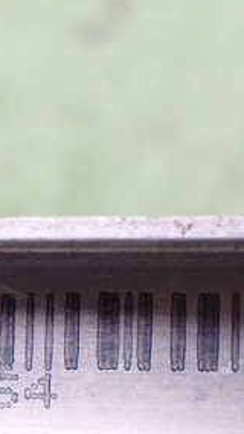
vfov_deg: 30.3
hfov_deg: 16.6
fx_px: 793
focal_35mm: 69
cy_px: 301
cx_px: -64
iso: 500
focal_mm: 5.4
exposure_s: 1/125
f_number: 2.3
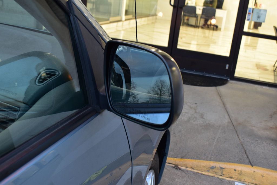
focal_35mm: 42
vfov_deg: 31.9
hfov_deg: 46.4
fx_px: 323
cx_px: 138
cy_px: 92
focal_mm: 28
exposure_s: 1/15
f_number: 6.3
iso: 500
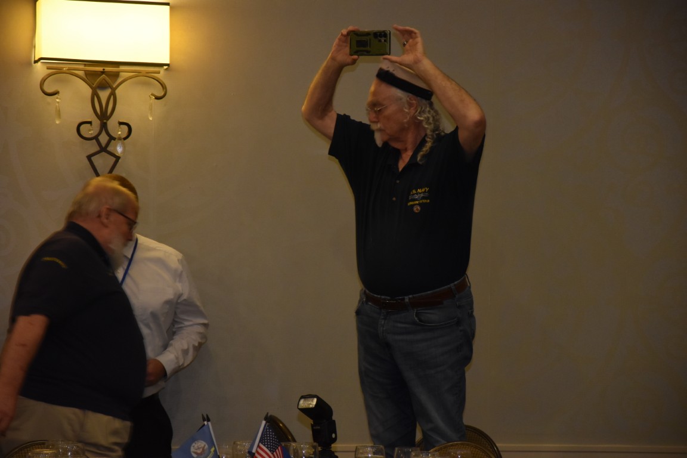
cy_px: 229
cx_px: 344
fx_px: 3005
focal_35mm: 158
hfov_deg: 13.0
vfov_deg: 8.7
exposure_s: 1/60
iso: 1600
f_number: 5.6
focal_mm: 105
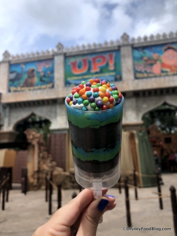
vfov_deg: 63.4
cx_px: 88
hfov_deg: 49.7
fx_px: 191
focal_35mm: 28
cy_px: 118
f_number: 1.8
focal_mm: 3.99
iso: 20
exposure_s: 1/1799
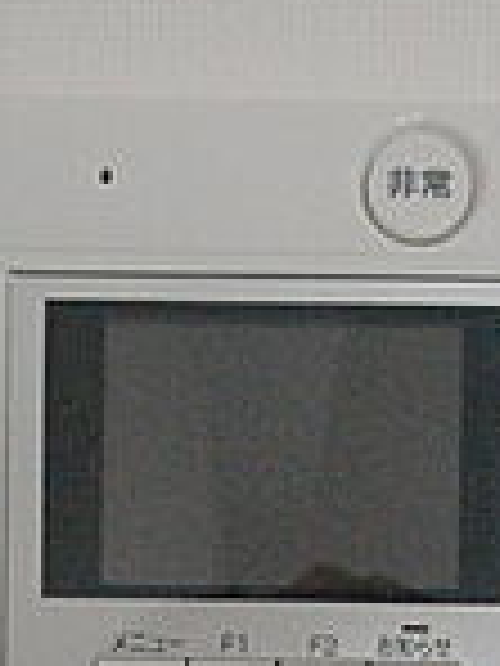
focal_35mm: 56
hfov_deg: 26.1
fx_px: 1078
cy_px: 832
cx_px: 277
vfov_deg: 28.9
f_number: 6.3
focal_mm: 12
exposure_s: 1/160
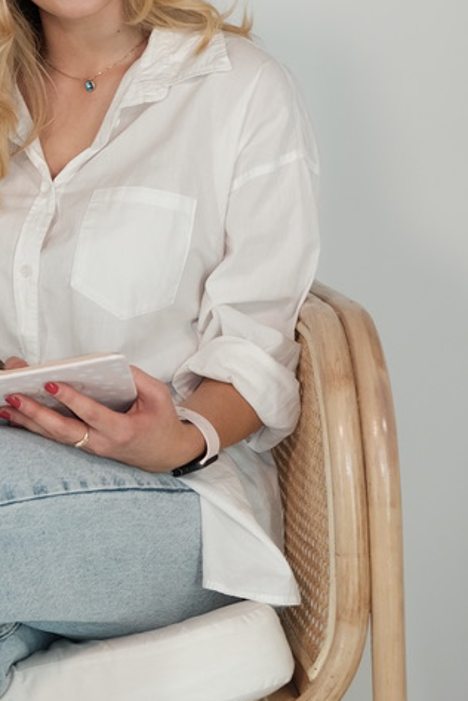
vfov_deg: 23.2
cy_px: 198
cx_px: -41
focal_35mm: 87
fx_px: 1696
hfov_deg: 15.3
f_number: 3.2
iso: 200
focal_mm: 25.4
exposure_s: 1/100
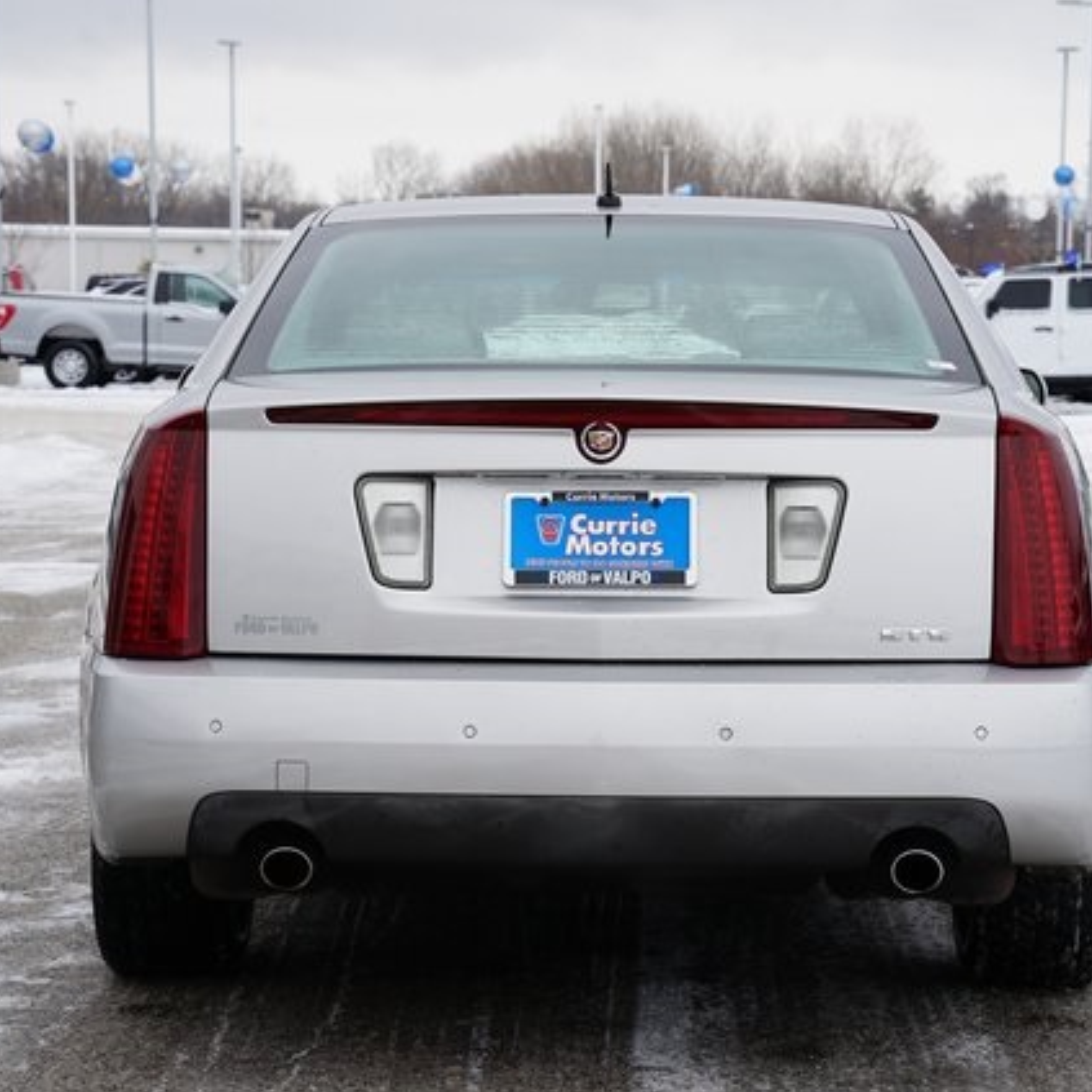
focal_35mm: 99
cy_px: 546
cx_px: 602
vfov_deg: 17.6
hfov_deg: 17.6
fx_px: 3533
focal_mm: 77
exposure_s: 1/100
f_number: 8
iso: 100
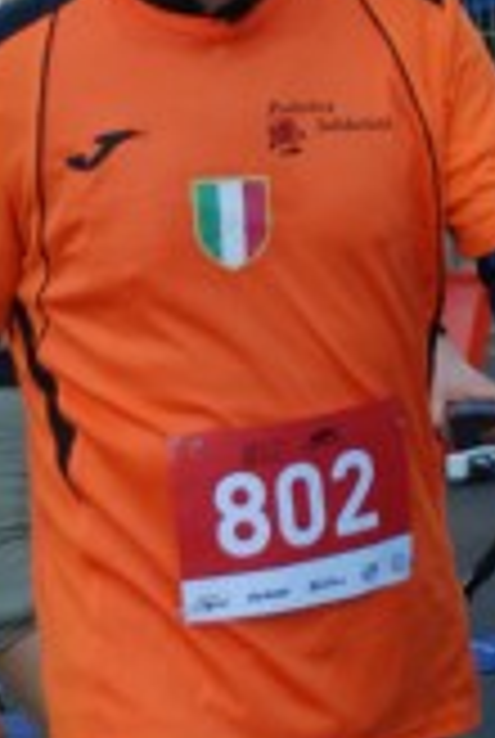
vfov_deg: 6.5
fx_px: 6531
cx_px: 389
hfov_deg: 4.3
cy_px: 202
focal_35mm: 318
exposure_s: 1/320
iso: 1000
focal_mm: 58
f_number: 5.3
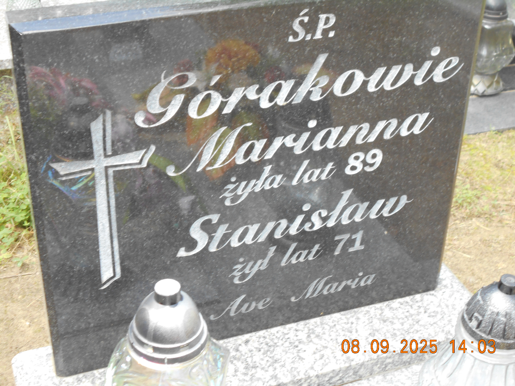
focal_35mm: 58
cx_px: 258
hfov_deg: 33.2
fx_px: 863
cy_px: 193
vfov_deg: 25.2
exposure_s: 1/60
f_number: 4.9
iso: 200
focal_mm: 10
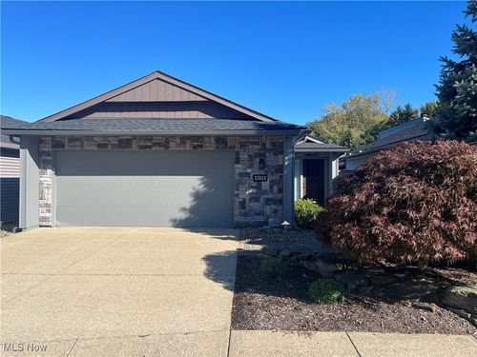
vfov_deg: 53.1
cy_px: 178
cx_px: 238
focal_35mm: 26
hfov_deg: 67.3
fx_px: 358
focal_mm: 5.1
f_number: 1.6
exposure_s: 1/2571
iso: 50
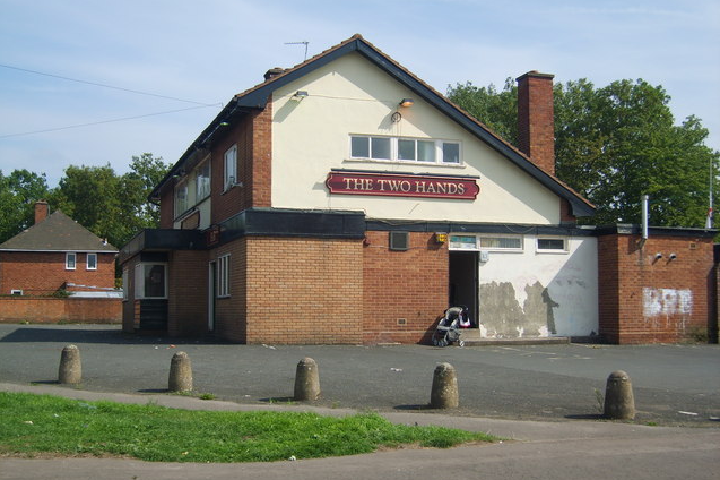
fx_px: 919
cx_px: 359
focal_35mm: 46
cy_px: 259
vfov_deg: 29.2
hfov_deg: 42.8
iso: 50
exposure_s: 1/180
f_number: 7.9
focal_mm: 9.2
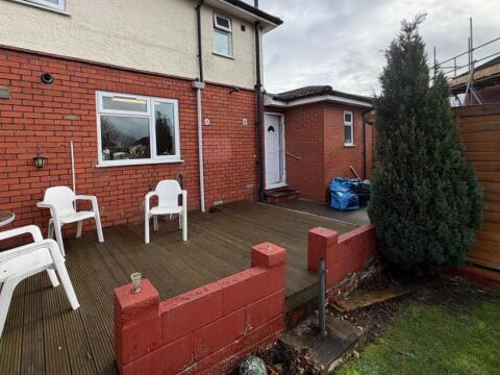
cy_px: 156
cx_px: 221
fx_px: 246
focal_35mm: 17
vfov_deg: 74.1
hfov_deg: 90.6
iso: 40
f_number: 2.2
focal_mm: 2.22
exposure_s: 1/502
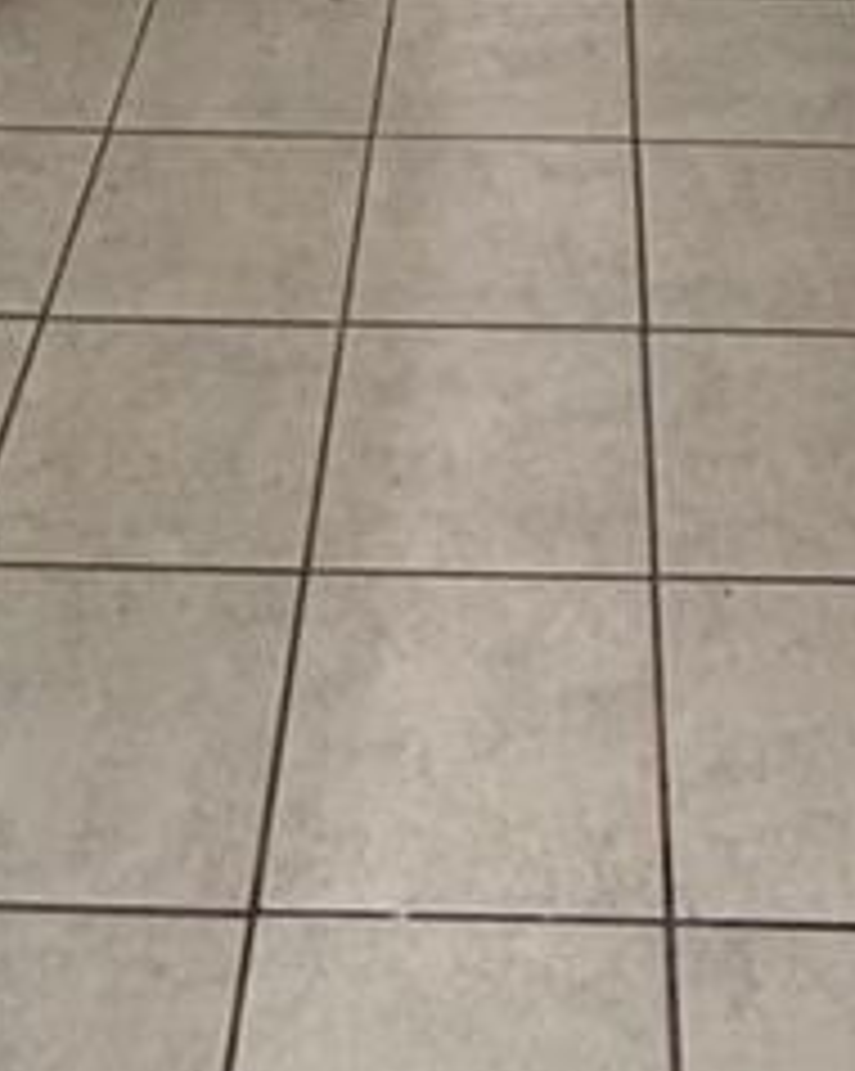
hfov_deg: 22.1
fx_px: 2185
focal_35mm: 69
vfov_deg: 19.6
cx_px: 554
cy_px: -909
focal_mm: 2.22
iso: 320
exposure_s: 1/120
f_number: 2.2
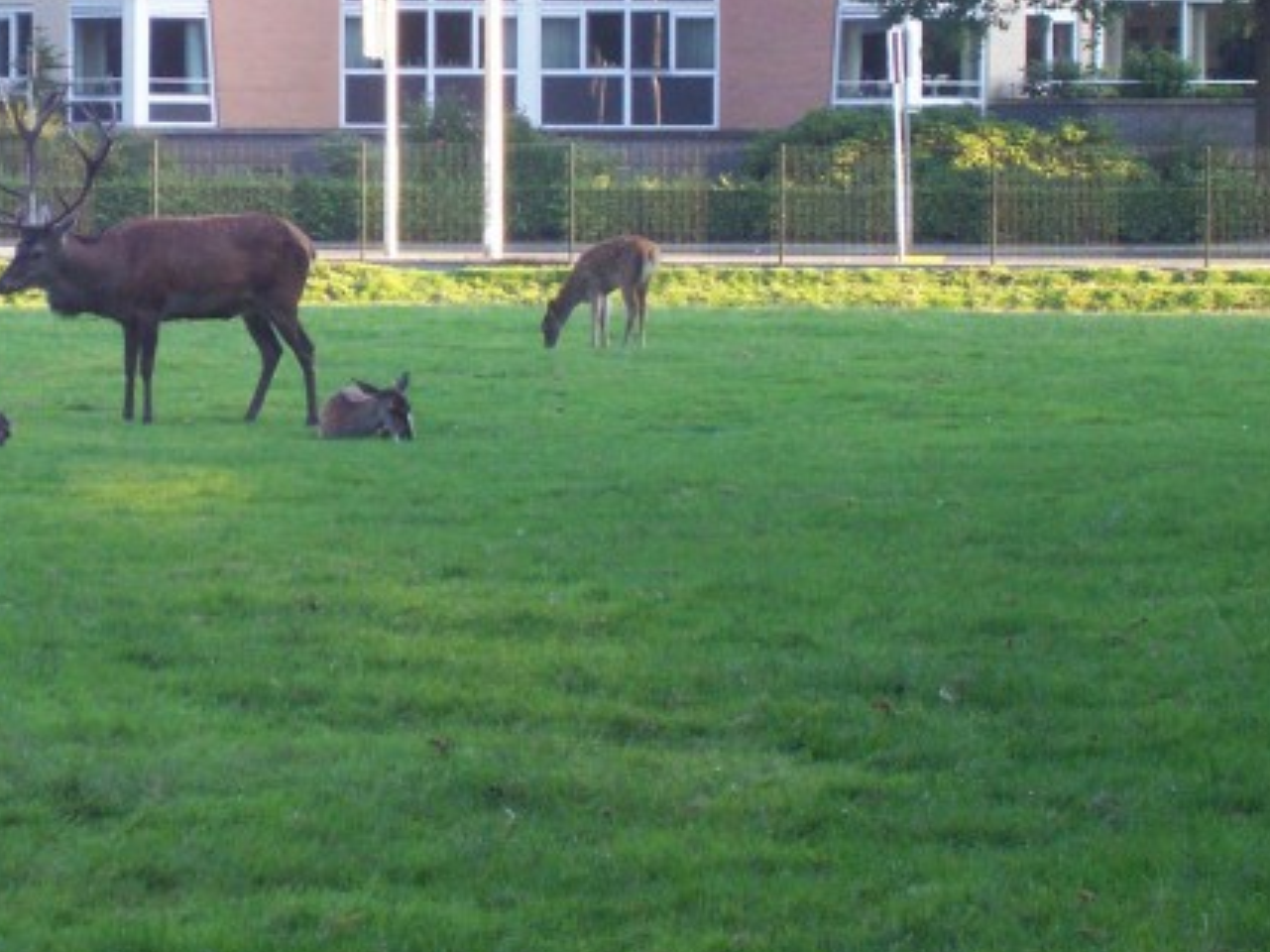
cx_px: 101
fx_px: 7005
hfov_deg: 10.3
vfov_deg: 7.8
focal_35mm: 191
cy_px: 271
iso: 160
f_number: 4.6
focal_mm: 16.8
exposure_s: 1/51.3
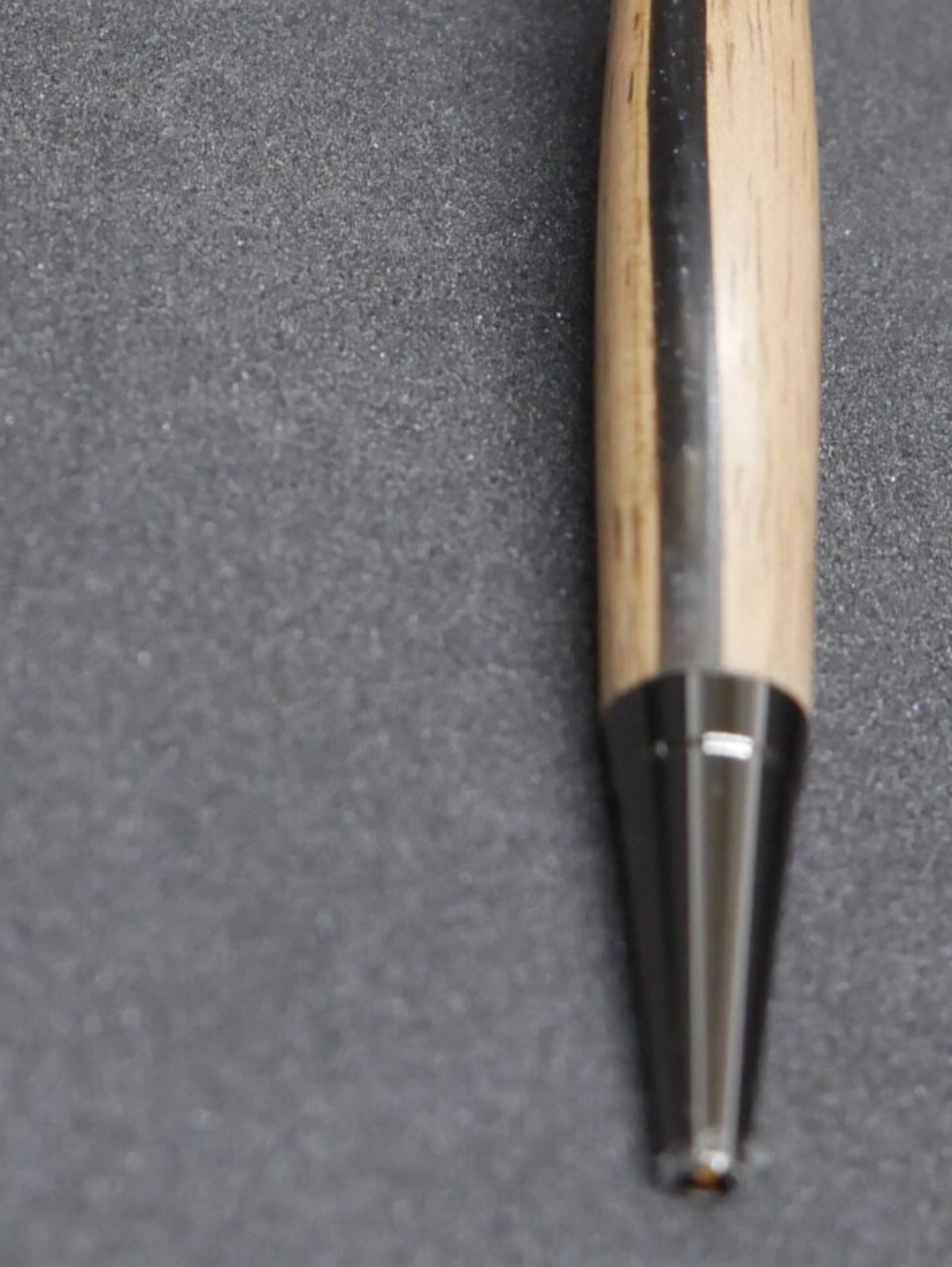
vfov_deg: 18.8
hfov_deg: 14.4
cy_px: 185
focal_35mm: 103
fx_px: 3773
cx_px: 627
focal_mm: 19
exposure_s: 1/60
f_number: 5
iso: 1600
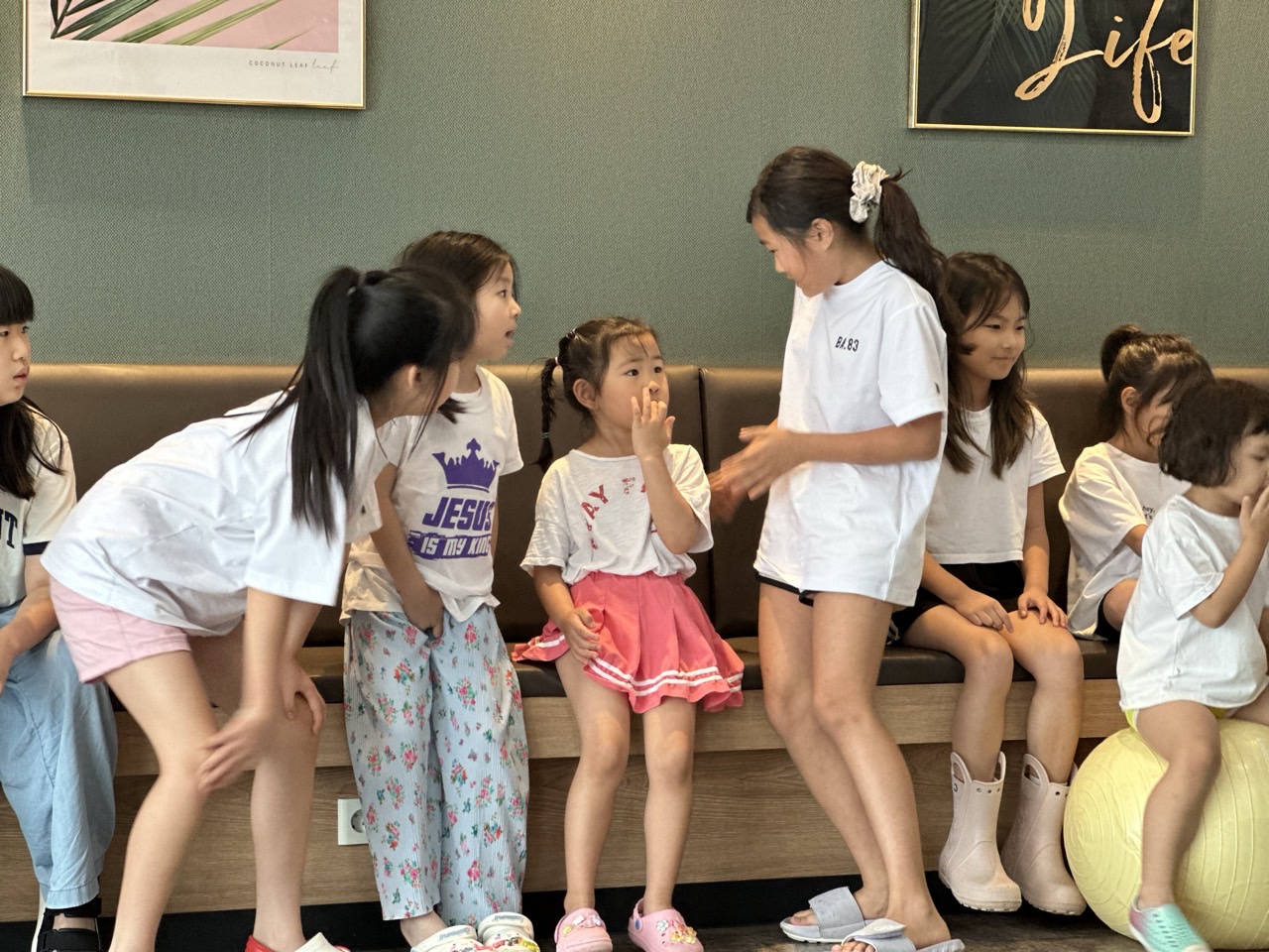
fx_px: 2823
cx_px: 634
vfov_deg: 19.1
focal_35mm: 77
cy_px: 476
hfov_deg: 25.3
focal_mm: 9
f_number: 2.8
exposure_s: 1/40
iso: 250
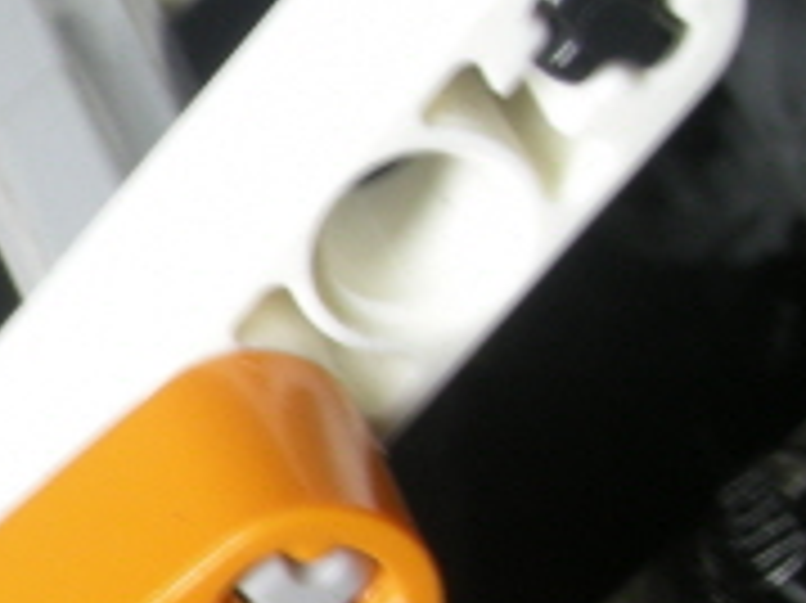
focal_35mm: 161
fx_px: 3746
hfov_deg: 11.0
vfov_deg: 9.2
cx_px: -892
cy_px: 540
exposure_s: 1/4
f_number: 4.8
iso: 64
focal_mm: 7.5
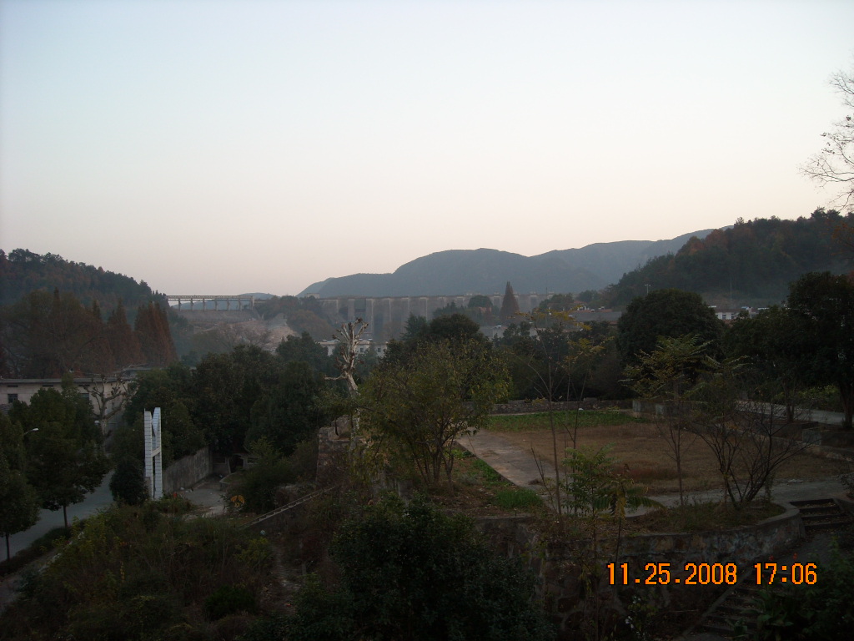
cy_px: 320
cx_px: 427
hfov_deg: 52.6
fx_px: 863
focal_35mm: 35
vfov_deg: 40.7
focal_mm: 5.7
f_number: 2.8
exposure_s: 1/49
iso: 64
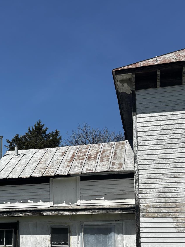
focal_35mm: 53
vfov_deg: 35.0
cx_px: 19
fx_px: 378
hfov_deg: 26.6
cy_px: 198
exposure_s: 1/4255
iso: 50
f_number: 1.6
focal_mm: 5.96
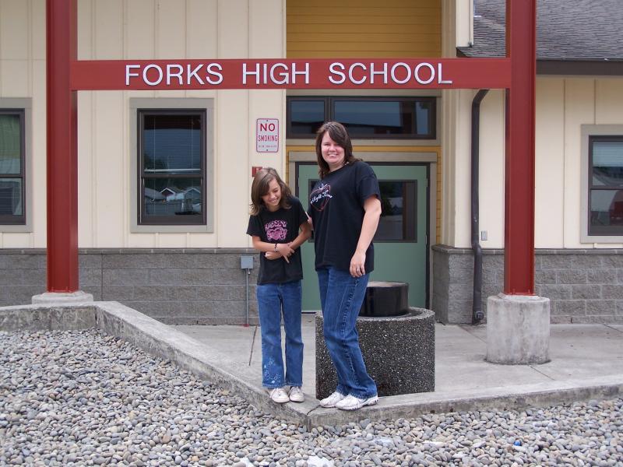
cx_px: 312
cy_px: 234
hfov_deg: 34.3
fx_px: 1008
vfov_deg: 26.1
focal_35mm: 56
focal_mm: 9.3
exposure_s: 1/320
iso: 80
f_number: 3.1
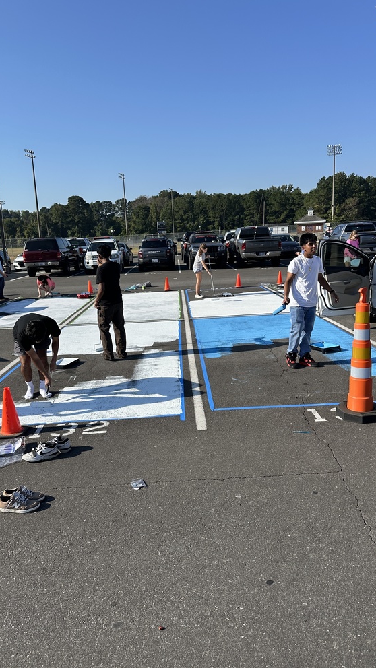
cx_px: 180
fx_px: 479
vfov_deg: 69.9
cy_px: 339
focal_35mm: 27
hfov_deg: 42.9
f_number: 1.78
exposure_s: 1/4348
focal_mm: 6.86
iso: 80
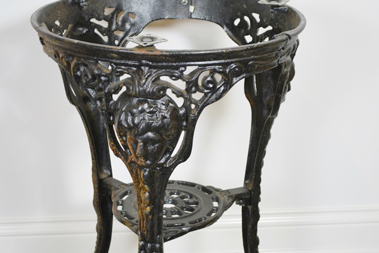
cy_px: 126
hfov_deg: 28.1
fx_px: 758
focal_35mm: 72
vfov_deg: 18.9
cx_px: 190
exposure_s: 1/60
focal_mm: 48
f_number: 5.3
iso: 800
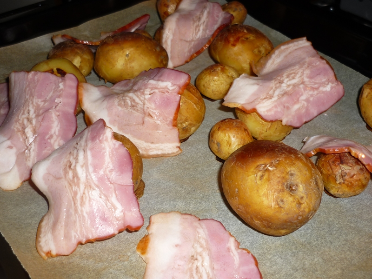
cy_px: 140
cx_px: 186
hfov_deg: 45.8
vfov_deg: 35.1
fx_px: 441
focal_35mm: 41
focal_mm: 6.8
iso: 100
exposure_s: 1/30
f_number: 3
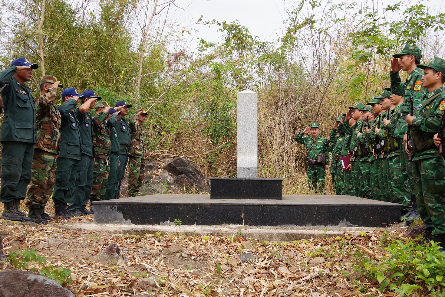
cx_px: 222
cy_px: 148
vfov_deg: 31.9
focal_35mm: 42
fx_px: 519
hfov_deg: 46.4
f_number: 8
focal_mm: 28
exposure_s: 1/200
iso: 200
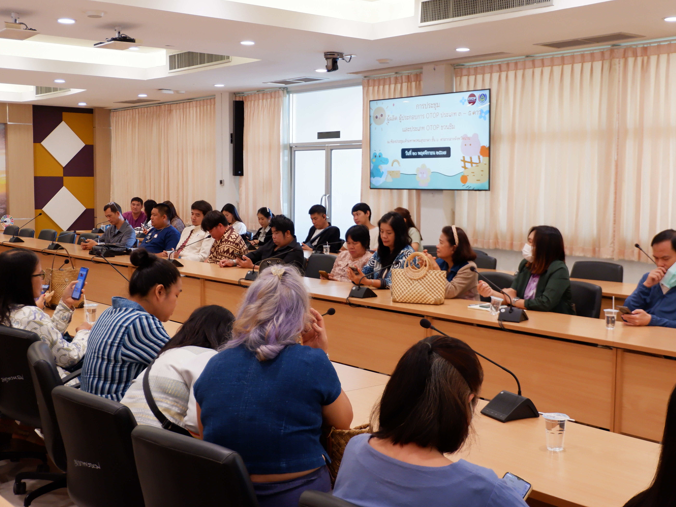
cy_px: 250
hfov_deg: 43.9
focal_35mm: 43
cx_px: 337
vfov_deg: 33.6
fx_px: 840
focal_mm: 26.9
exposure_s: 1/56
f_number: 4.5
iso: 1000
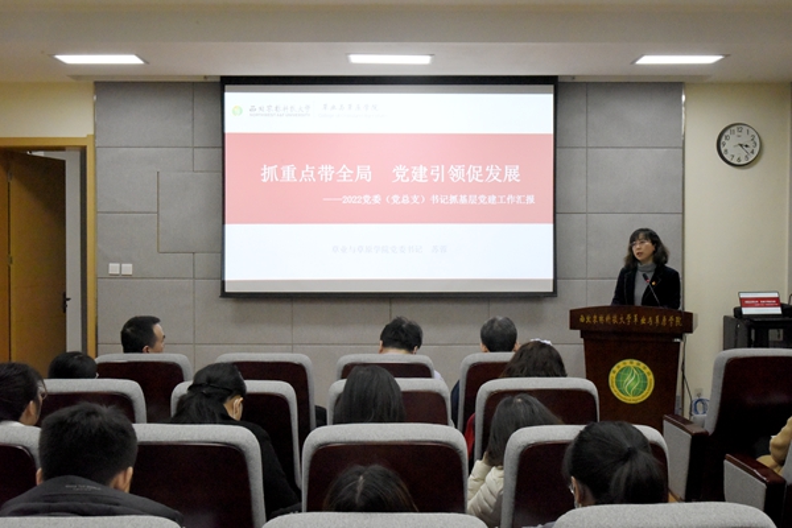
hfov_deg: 48.5
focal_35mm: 40
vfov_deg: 33.4
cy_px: 264
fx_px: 880
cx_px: 396
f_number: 16
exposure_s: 1/125
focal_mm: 40
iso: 6400
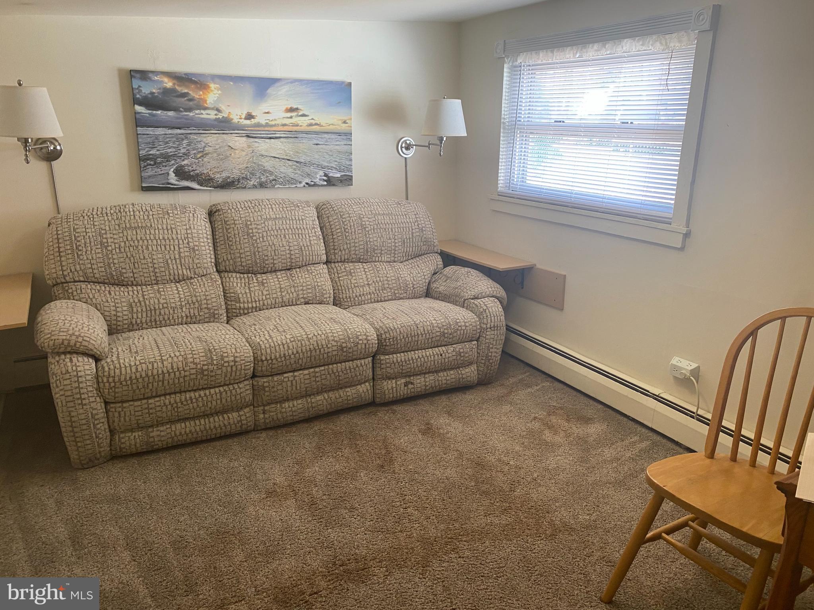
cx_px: 407
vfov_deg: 53.1
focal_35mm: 26
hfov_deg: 67.3
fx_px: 611
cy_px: 305
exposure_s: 1/60
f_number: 1.8
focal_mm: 4.25
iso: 80
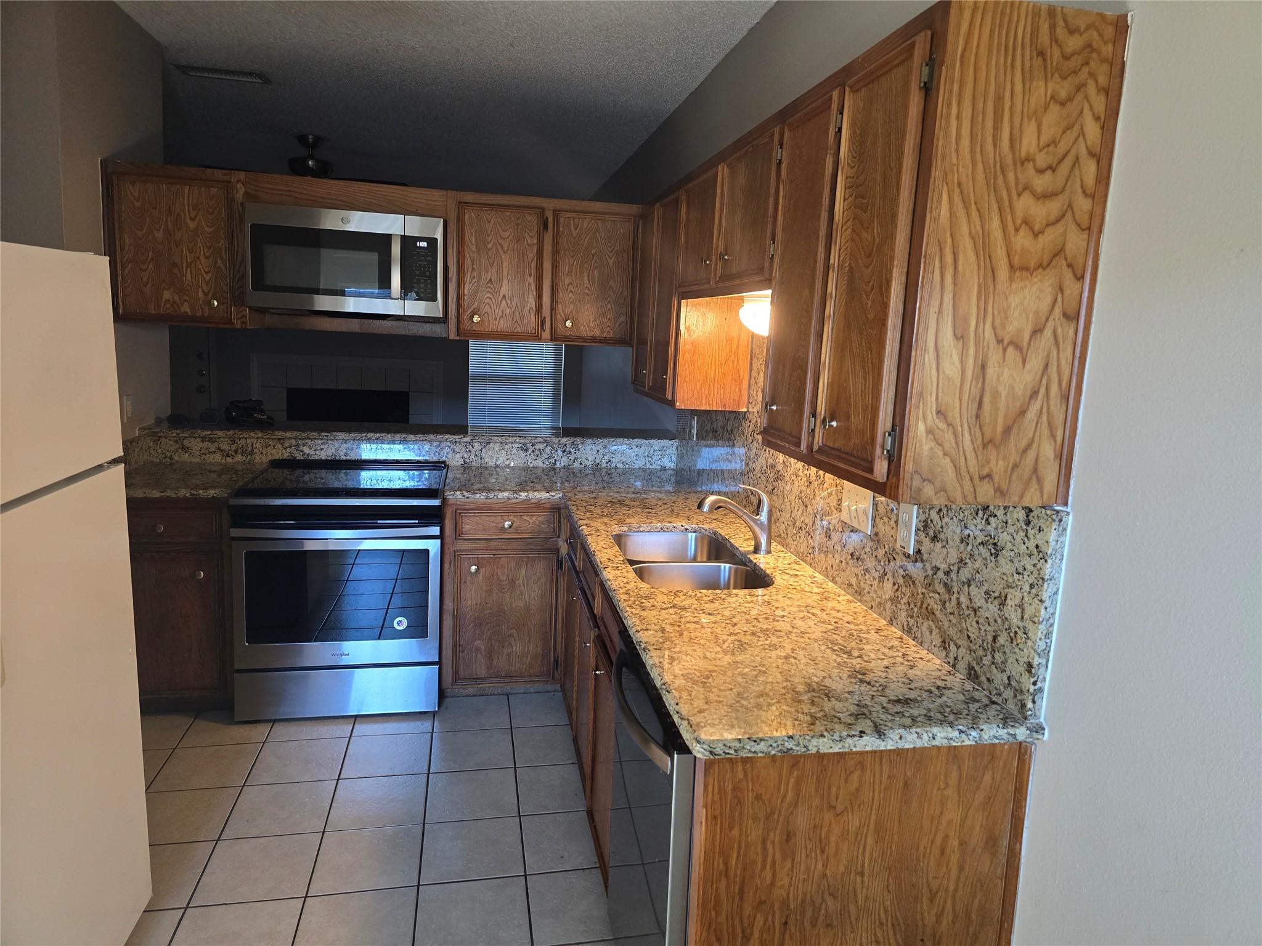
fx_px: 839
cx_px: 631
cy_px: 473
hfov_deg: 73.9
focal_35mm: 23
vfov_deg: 58.9
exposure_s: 1/60
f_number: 1.7
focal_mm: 6.3
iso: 640
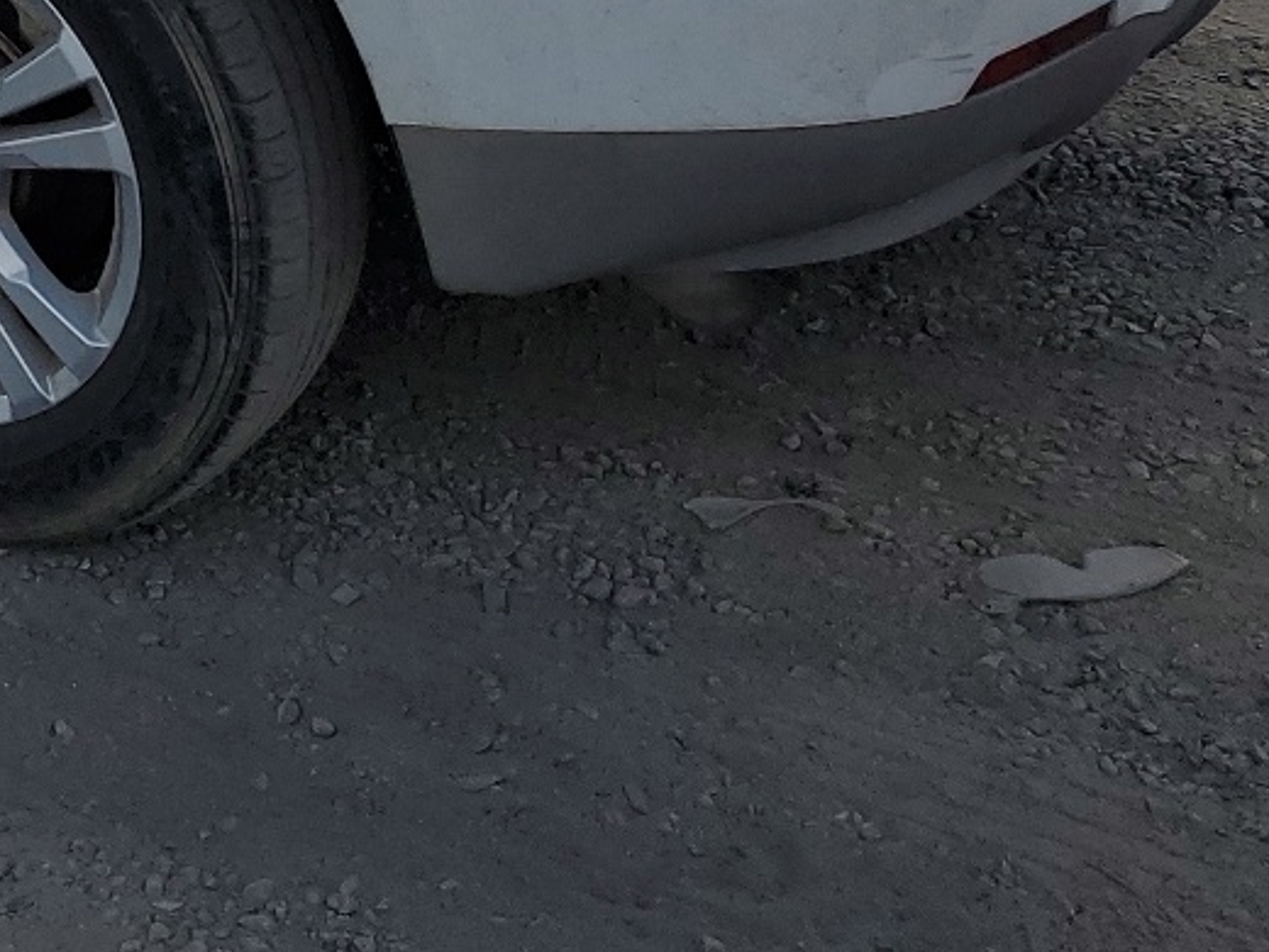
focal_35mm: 80
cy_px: -471
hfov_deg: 22.2
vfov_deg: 16.8
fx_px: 2933
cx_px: -334
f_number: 1.5
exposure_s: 1/5000
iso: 50
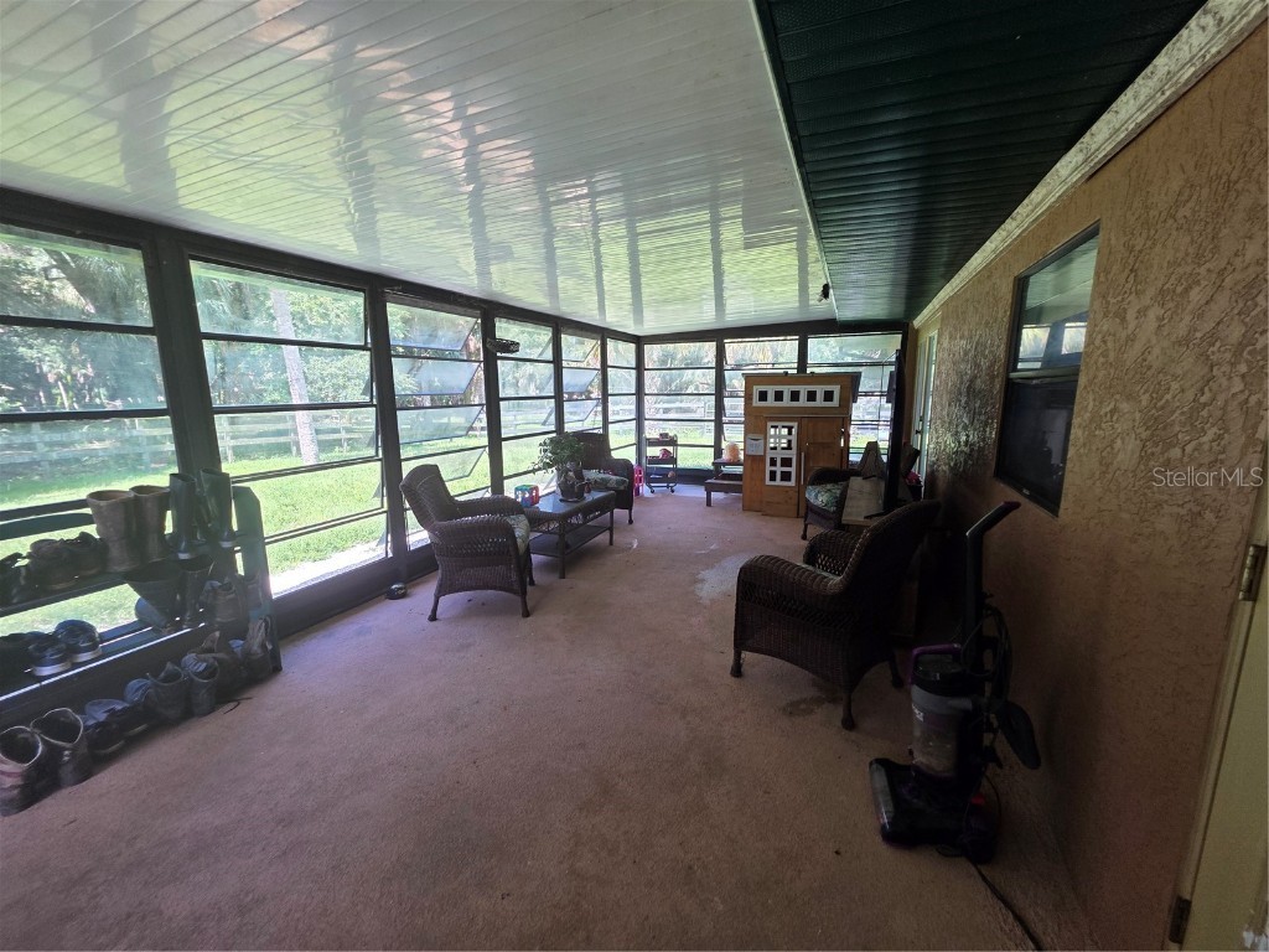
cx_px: 634
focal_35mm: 13
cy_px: 476
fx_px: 477
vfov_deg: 89.9
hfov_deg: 106.2
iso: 64
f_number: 1.9
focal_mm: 2.2
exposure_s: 1/120
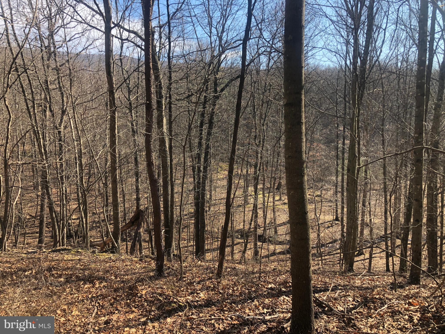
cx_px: 222
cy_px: 167
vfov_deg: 49.7
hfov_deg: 63.4
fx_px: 360
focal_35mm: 28
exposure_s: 1/436
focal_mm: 3.99
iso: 20
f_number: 1.8
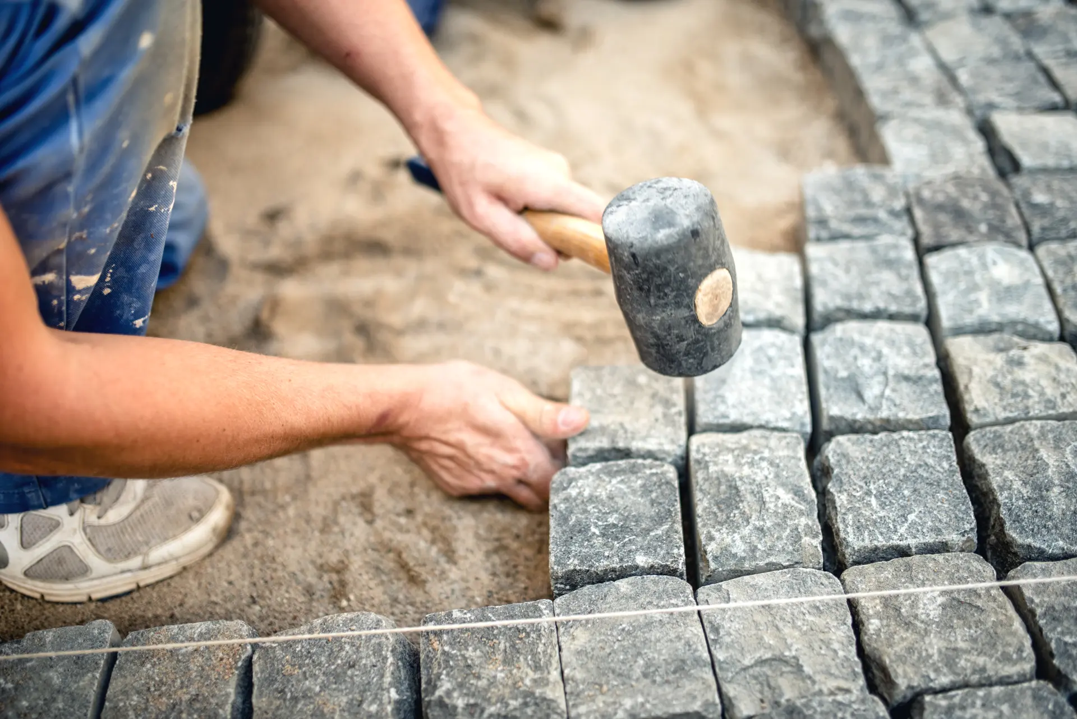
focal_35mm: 35
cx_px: 538
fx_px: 1048
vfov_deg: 37.9
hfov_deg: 54.4
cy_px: 360
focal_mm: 35
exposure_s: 1/800
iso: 320
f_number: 1.4
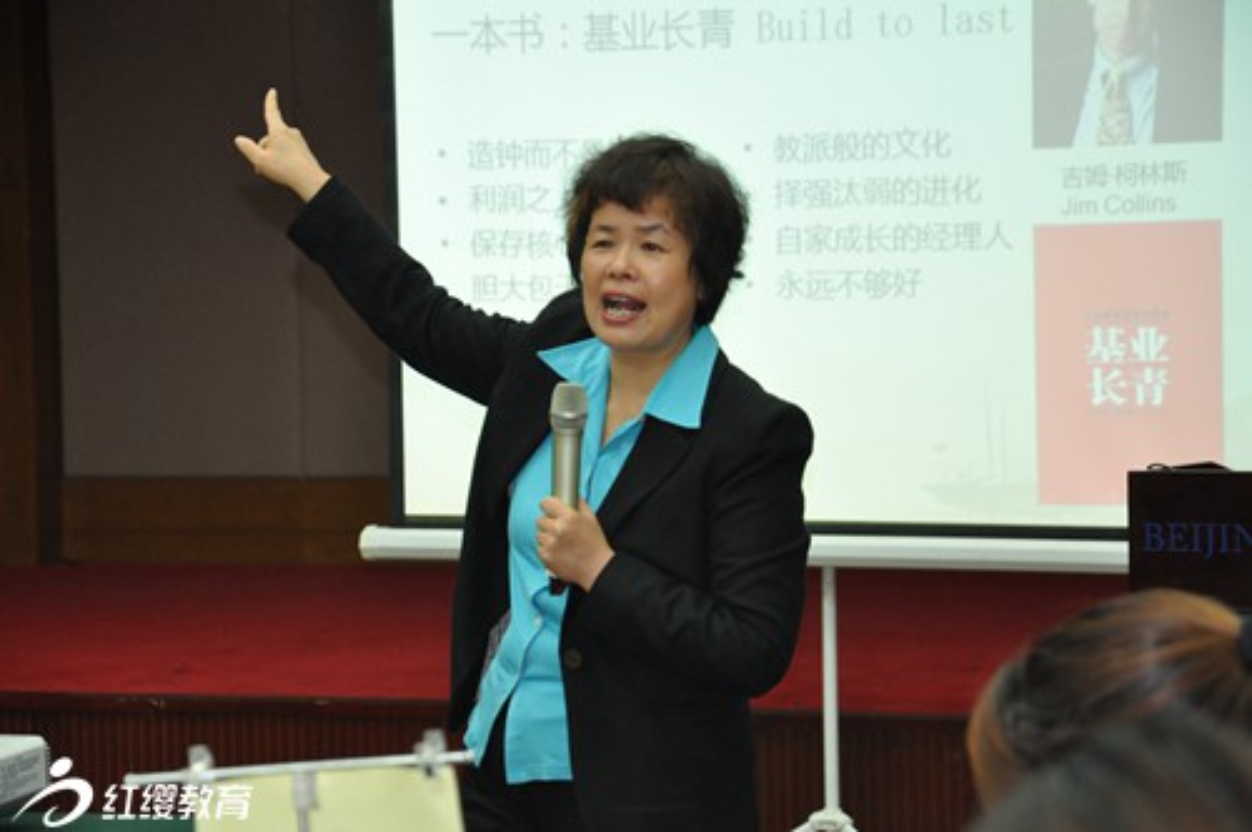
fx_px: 4428
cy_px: 416
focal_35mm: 128
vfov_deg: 10.7
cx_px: 626
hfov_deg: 16.1
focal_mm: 85
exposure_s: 1/80
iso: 1600
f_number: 5.6
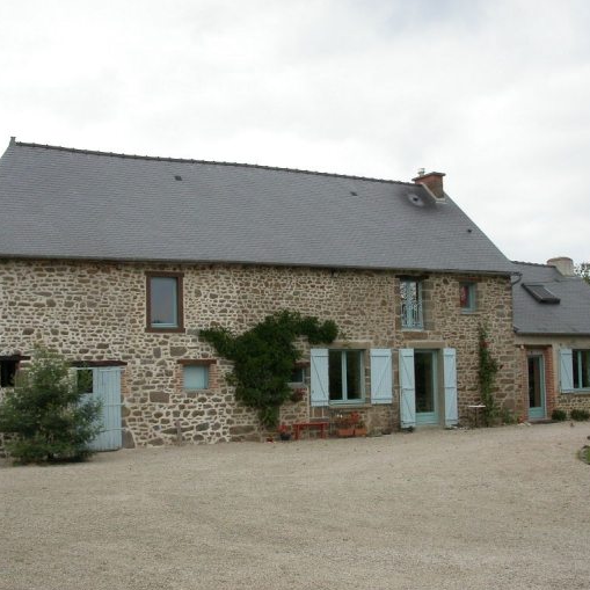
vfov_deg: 37.6
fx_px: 868
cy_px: 296
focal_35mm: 45
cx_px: 279
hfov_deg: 37.5
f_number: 6.7
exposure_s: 1/207
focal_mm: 7.85
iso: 100
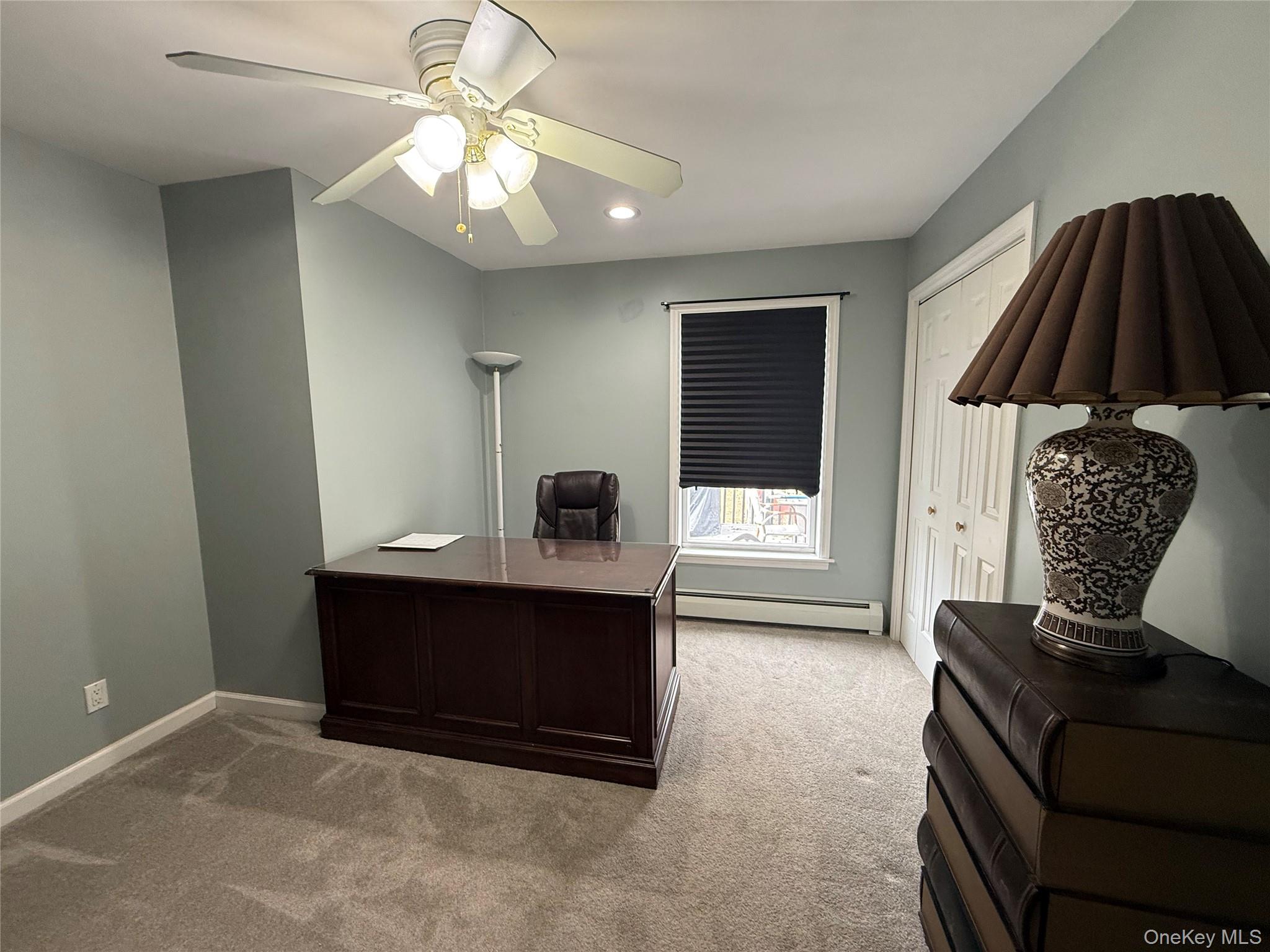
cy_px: 476
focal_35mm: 14
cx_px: 635
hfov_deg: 102.1
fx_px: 514
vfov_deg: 85.7
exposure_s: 1/60
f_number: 2.2
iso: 200
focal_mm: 2.22
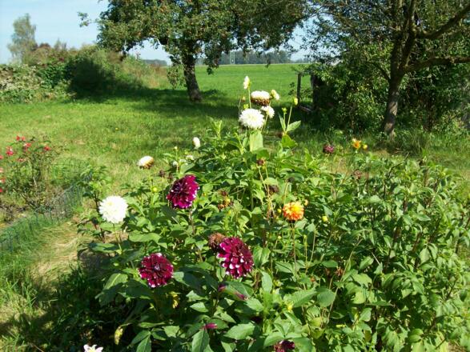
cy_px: 176
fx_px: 489
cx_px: 235
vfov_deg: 39.6
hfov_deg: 51.4
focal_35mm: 36
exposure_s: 1/291
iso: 80
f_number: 4.8
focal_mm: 6
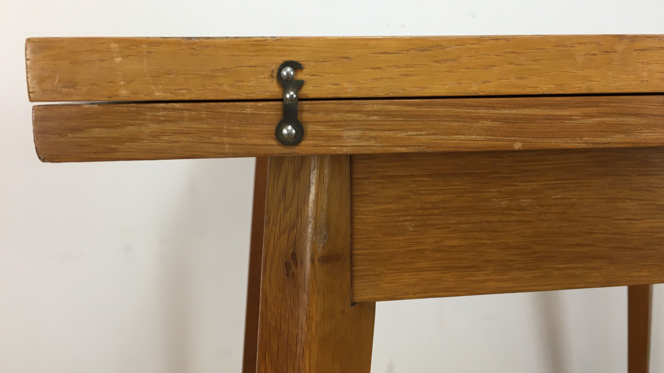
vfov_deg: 36.5
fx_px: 563
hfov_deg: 61.0
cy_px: 151
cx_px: 331
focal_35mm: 32
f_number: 2.2
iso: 40
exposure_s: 1/33
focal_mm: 4.15
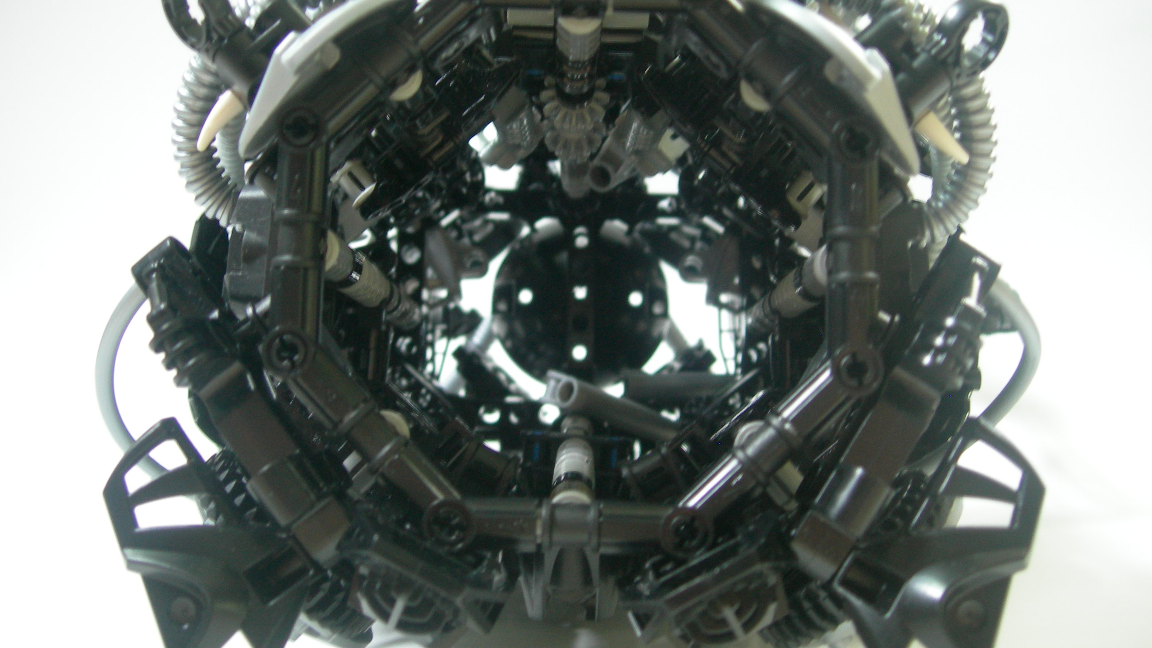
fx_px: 1283
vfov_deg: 28.3
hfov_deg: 48.4
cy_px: 284
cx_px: 571
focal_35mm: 42
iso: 150
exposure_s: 1/3.3
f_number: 2.8
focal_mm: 7.8
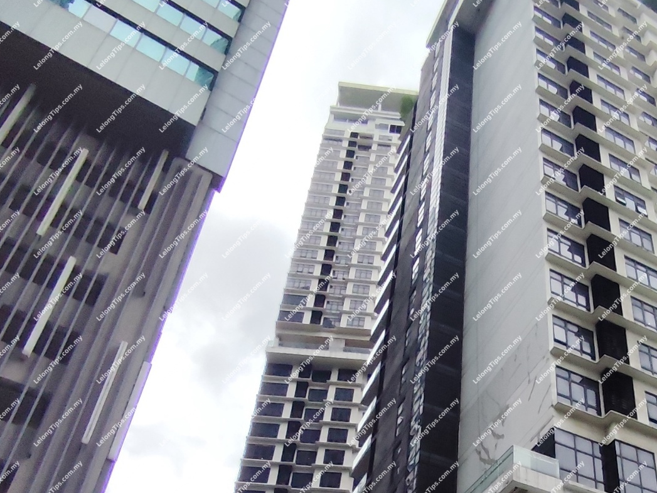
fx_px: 702
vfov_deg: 37.3
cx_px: 598
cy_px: 396
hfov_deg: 45.2
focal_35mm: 37
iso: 50
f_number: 2.2
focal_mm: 1.65
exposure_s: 1/1073
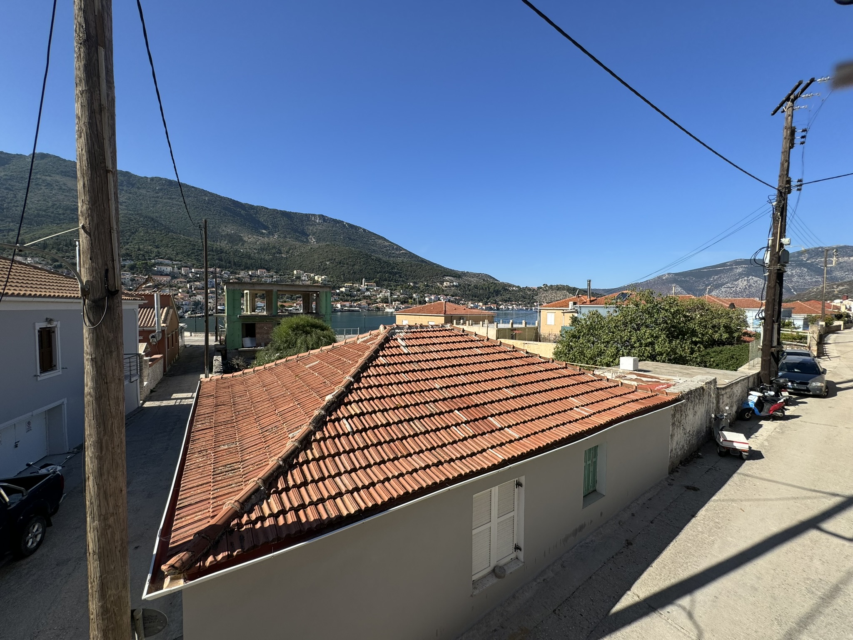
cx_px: 426
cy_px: 320
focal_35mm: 14
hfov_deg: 102.1
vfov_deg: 85.7
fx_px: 345
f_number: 2.2
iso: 50
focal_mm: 2.22
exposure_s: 1/1976
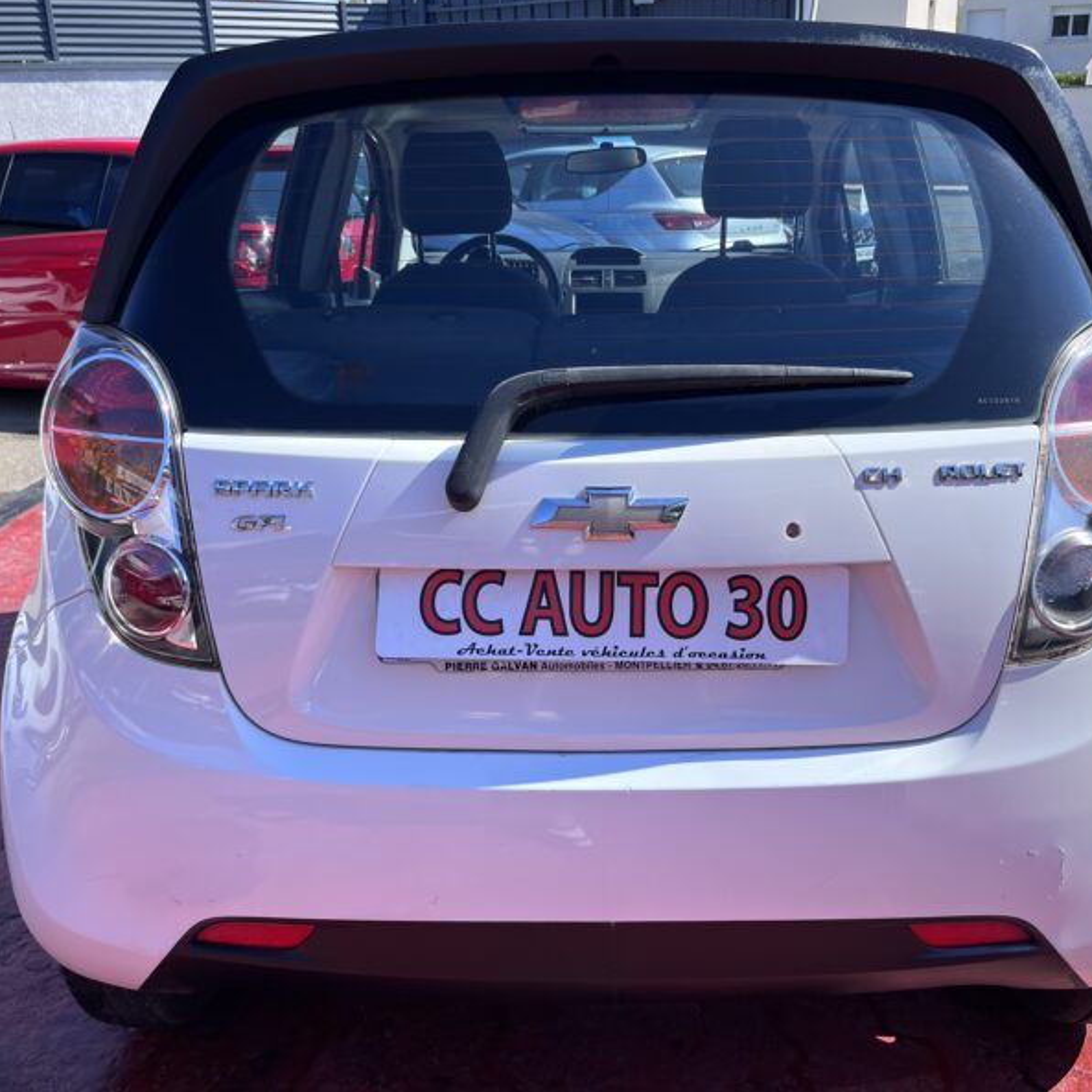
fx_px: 1106
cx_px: 587
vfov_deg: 52.5
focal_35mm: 31
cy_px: 541
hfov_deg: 52.5
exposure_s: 1/2137
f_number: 1.6
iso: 50
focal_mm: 5.1
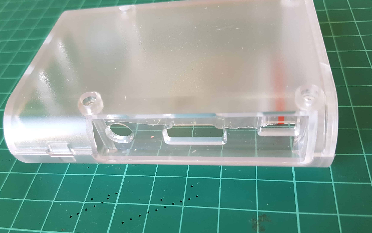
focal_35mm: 32
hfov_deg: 59.6
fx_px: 324
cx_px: 170
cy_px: 137
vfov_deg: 39.3
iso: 160
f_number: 1.7
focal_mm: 4.2
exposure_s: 1/50
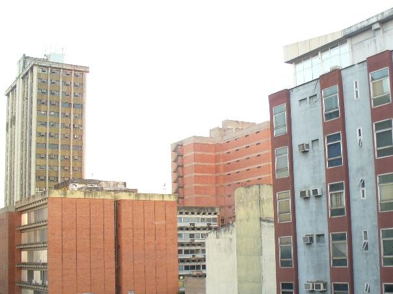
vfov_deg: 29.6
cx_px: 239
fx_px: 556
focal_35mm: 49
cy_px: 176
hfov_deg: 38.7
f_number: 2.8
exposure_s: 1/25
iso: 80
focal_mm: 6.1
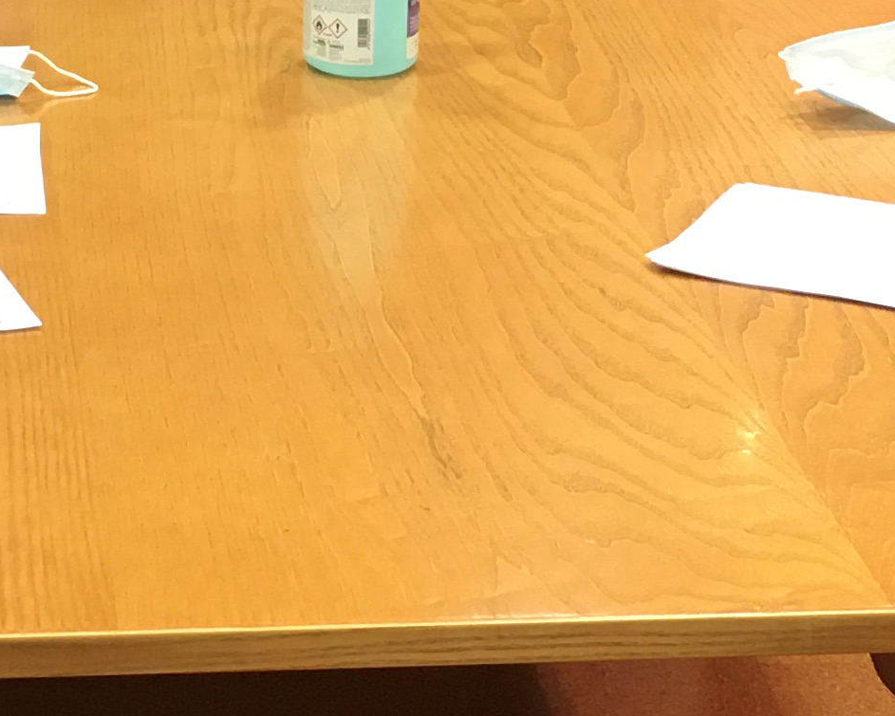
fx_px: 3206
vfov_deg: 12.7
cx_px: 231
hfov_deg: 15.8
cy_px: 198
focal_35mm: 121
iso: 80
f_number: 2.2
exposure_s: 1/17
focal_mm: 4.15
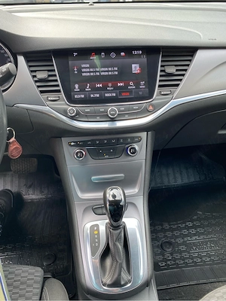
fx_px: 226
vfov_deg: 67.3
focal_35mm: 26
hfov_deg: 53.1
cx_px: 113
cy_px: 150
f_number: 1.8
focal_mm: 4.25
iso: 64
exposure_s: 1/122
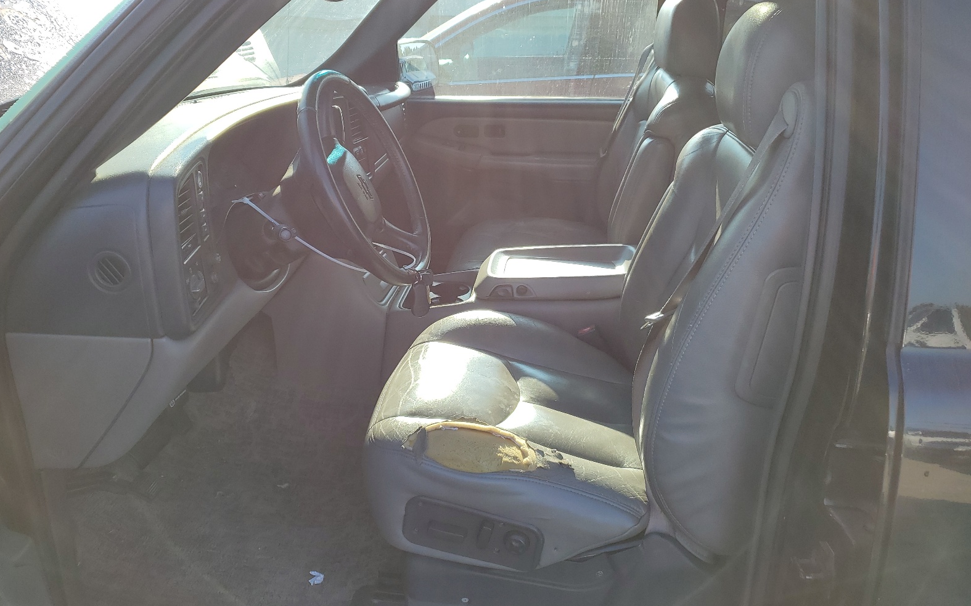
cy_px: 300
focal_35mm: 28
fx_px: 741
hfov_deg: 66.5
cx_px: 479
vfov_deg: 44.5
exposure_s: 1/769
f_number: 1.5
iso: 50
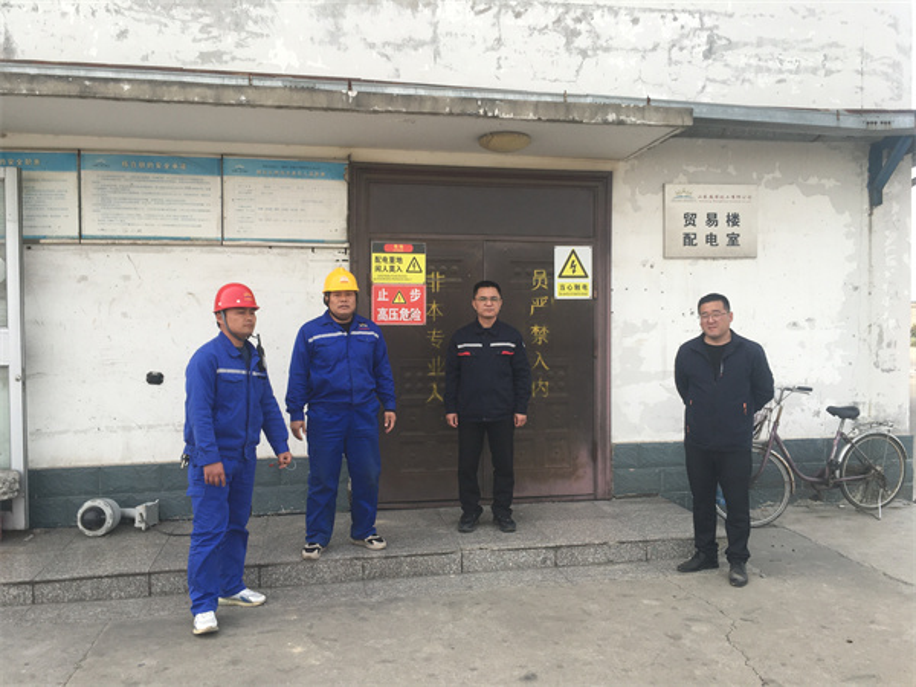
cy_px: 344
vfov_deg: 48.2
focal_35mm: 29
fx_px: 767
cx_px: 458
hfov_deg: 61.7
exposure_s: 1/769
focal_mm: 4.15
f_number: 2.2
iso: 25
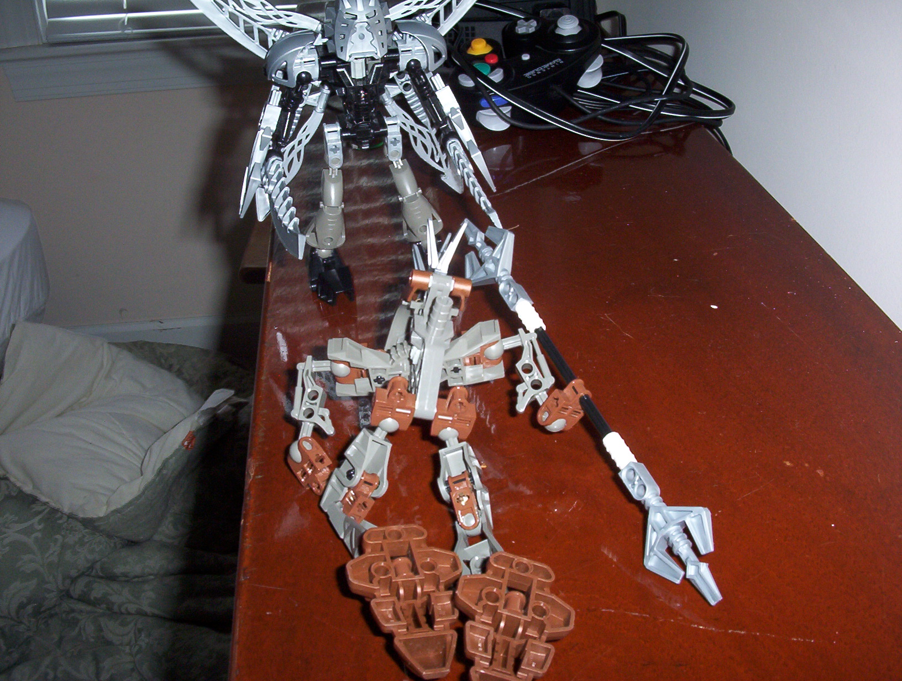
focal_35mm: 39
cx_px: 451
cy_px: 340
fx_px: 1019
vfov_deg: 37.0
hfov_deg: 47.8
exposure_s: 1/30
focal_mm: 6
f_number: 4.5
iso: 140
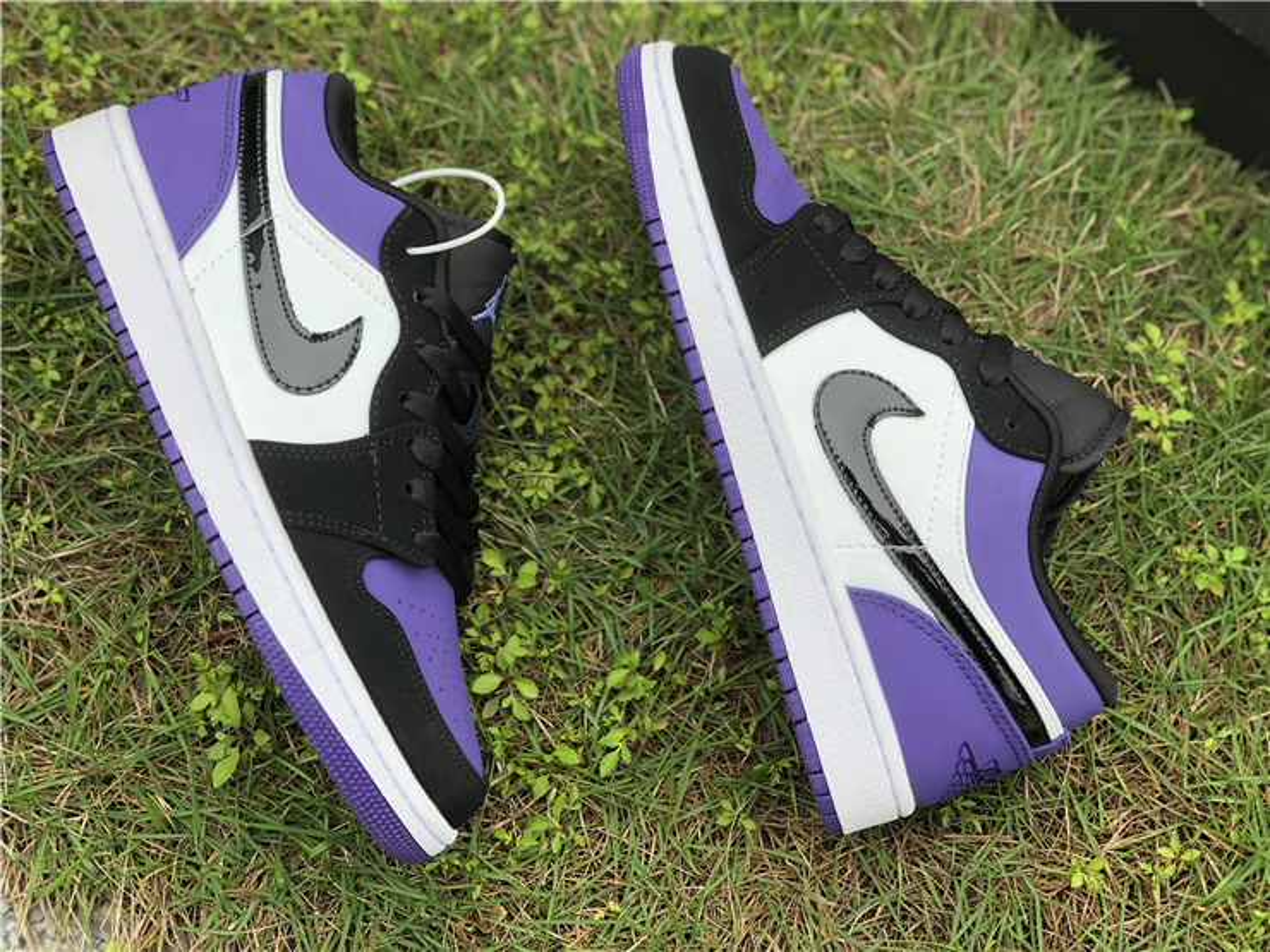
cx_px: 635
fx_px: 1908
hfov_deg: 36.8
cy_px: 476
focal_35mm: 52
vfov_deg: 28.0
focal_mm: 6
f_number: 2.4
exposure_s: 1/129
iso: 16
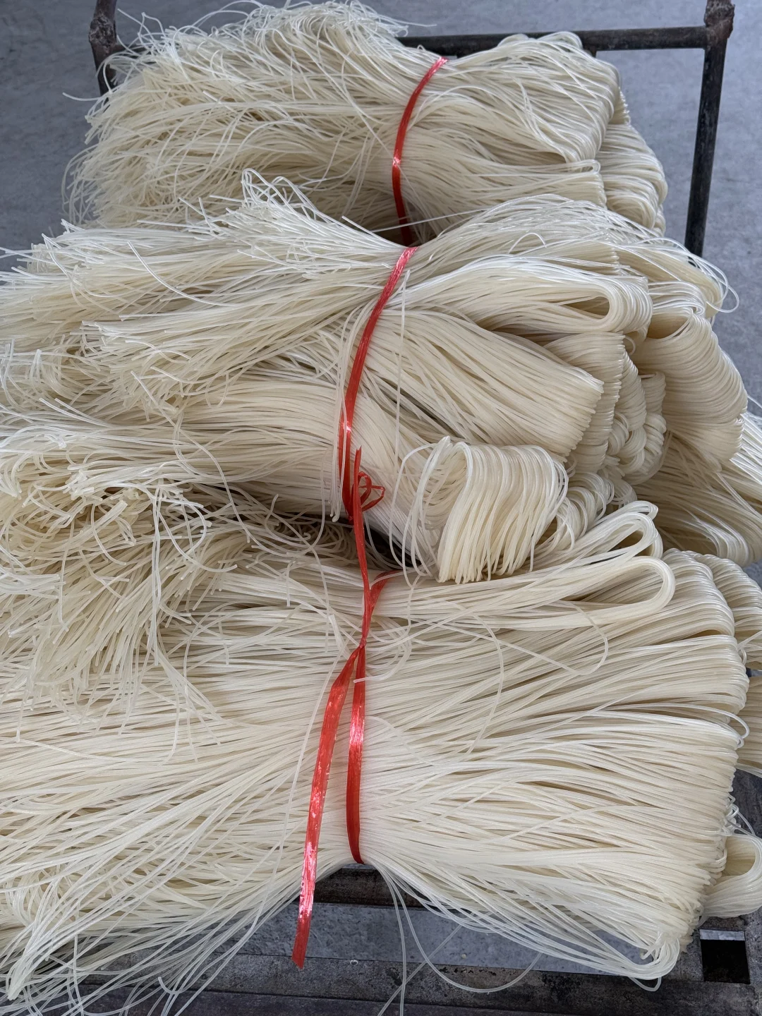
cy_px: 508
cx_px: 381
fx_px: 1409
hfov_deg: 30.3
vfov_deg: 39.7
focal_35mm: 48
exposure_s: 1/60
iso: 160
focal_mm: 6.76
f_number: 1.78
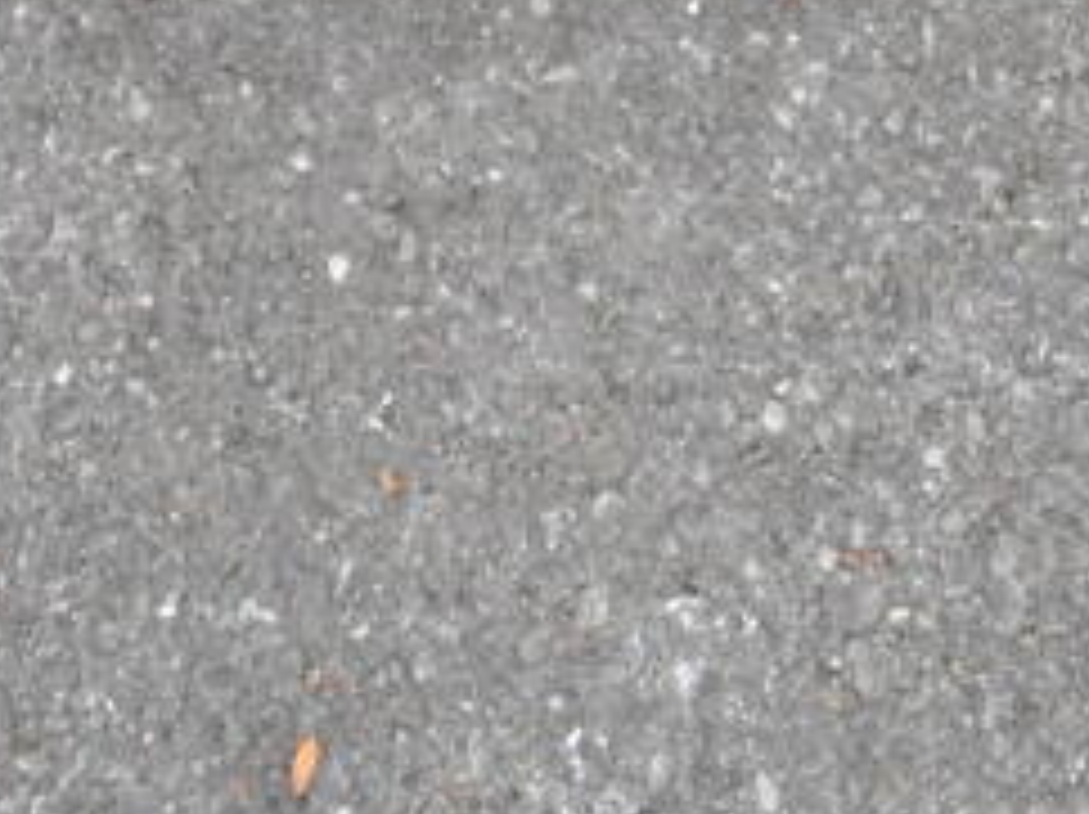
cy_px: -1176
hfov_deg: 18.0
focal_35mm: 109
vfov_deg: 11.2
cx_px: 374
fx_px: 3426
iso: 6400
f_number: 11
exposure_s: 1/500
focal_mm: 20
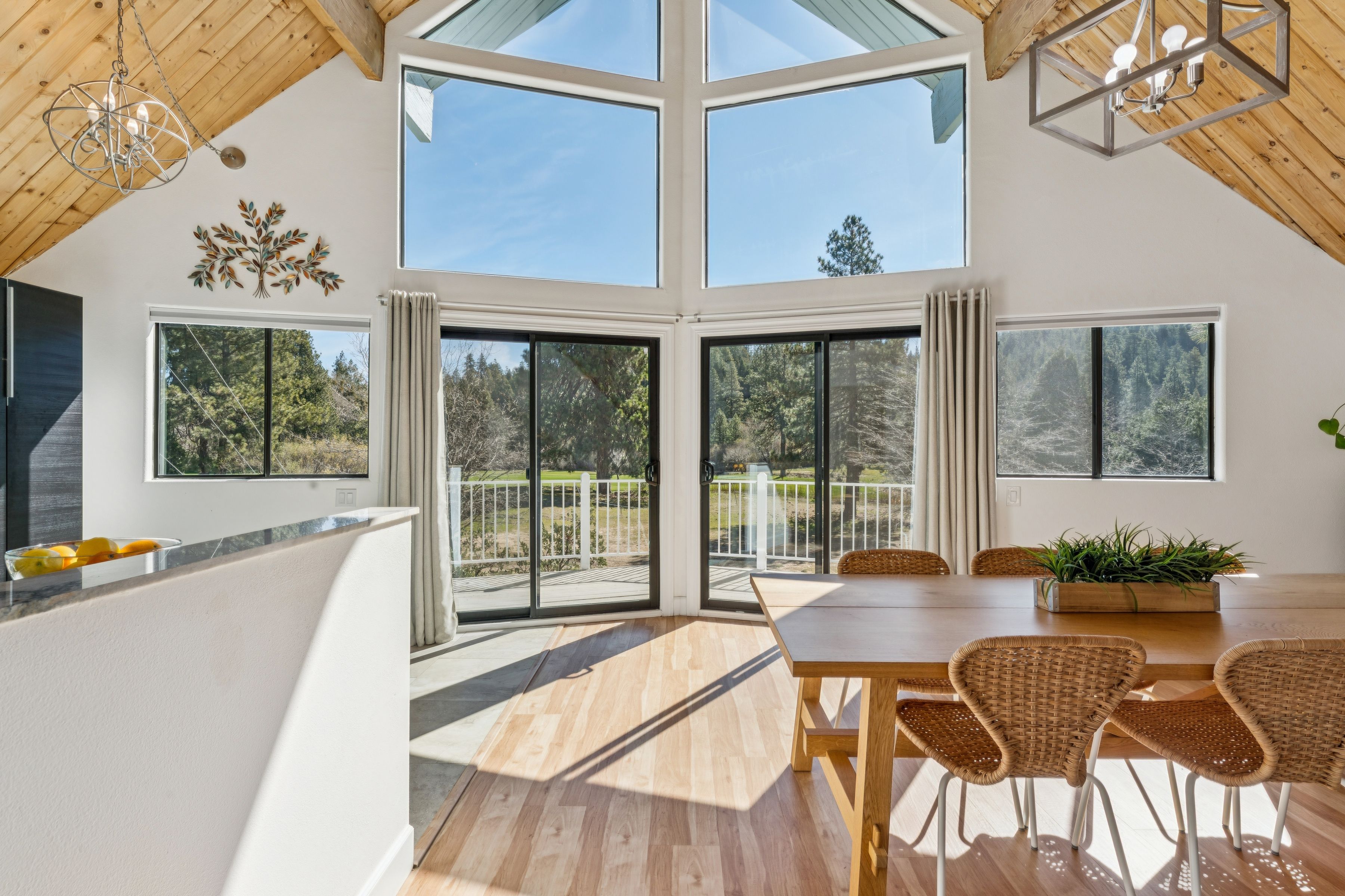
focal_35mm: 17
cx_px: 672
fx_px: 620
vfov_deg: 71.7
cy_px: 448
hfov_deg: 94.6
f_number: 13
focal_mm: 16.6
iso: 100
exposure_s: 1/80
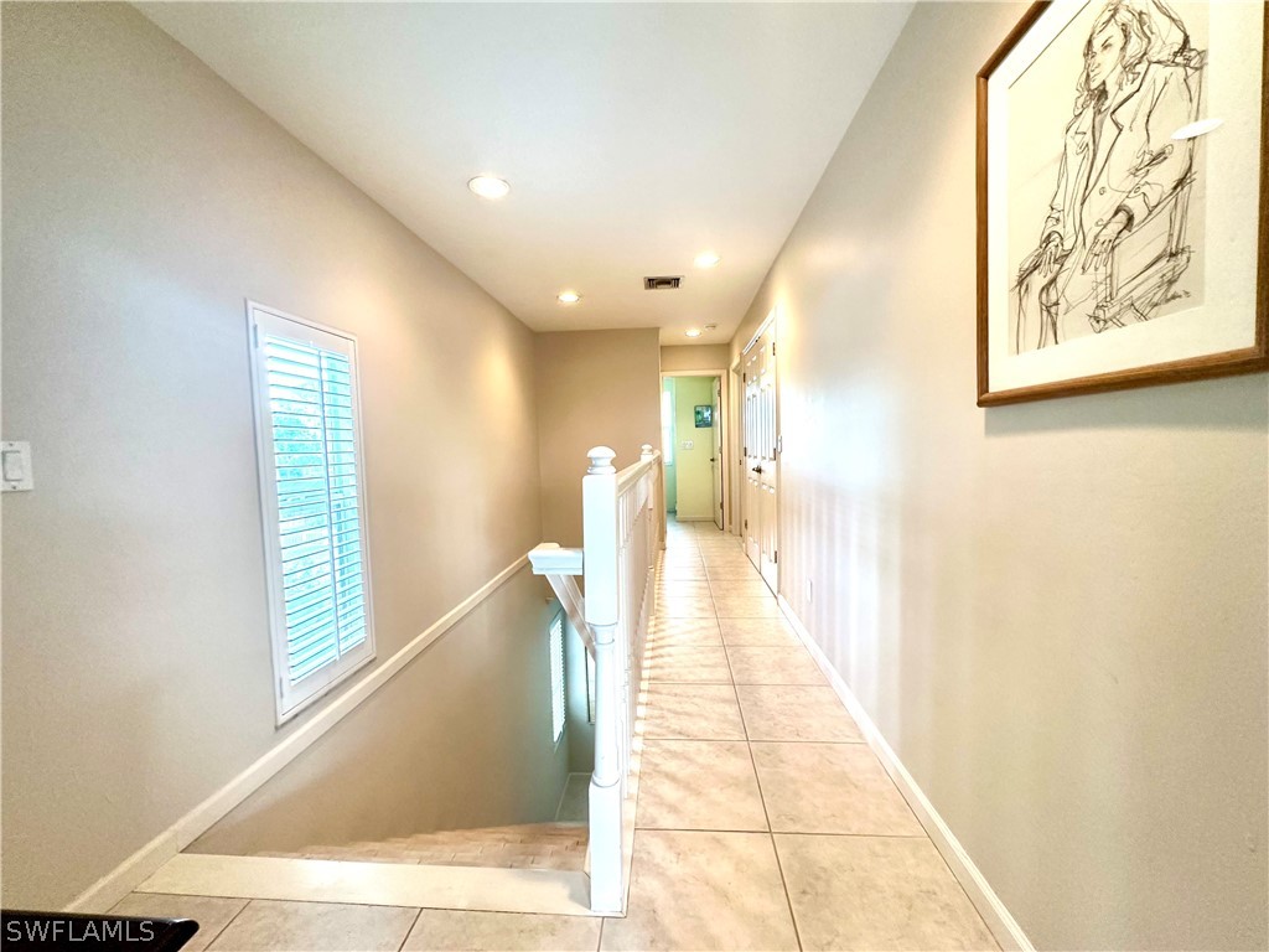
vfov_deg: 85.7
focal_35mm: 14
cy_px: 476
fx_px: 513
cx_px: 634
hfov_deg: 102.1
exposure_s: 1/120
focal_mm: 2.22
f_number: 2.2
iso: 250
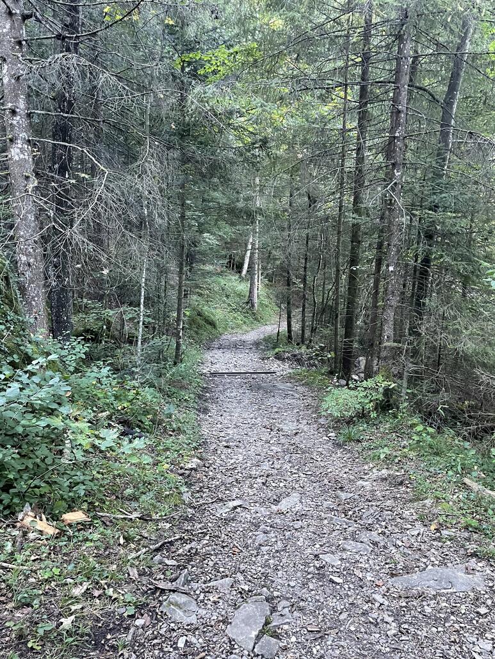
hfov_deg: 53.1
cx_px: 248
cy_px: 330
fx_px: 496
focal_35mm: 26
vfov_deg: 67.3
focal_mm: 4.2
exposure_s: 1/60
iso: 500
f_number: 1.6
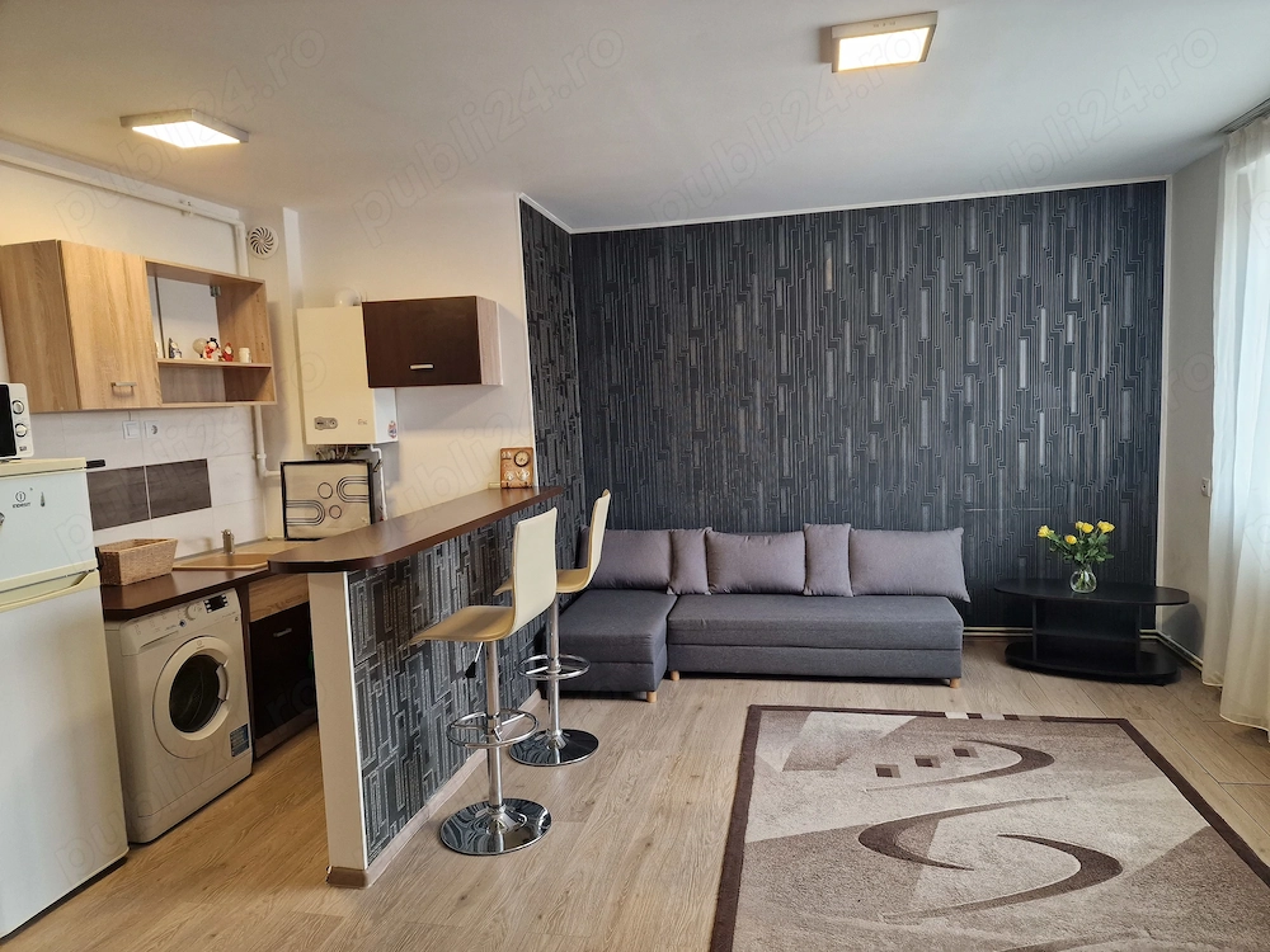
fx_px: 844
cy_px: 476
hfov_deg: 73.9
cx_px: 635
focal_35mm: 23
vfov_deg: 58.9
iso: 250
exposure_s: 1/100
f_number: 1.8
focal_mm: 6.4
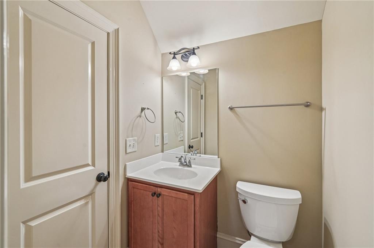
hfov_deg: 104.3
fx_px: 145
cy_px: 124
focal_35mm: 14
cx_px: 187
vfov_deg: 81.1
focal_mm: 14
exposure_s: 1/8
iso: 320
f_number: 8
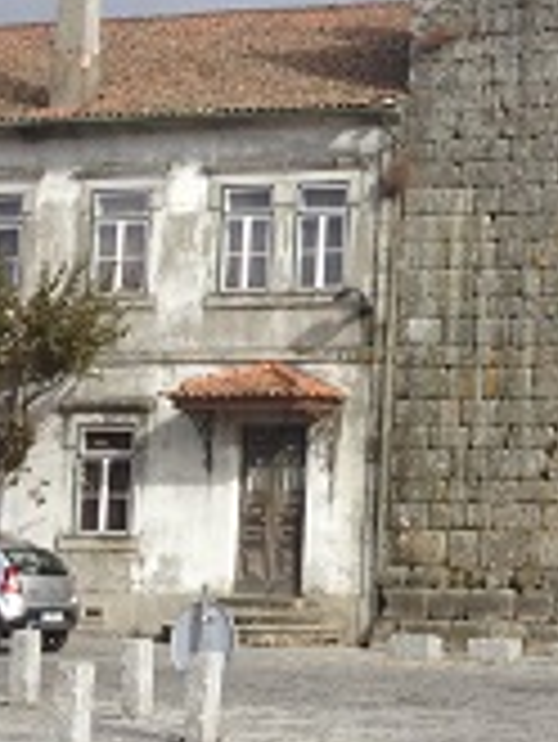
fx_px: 2275
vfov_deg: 18.5
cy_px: 232
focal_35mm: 106
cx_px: 711
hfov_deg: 13.5
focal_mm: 4.28
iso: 50
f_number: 2.4
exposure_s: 1/1534
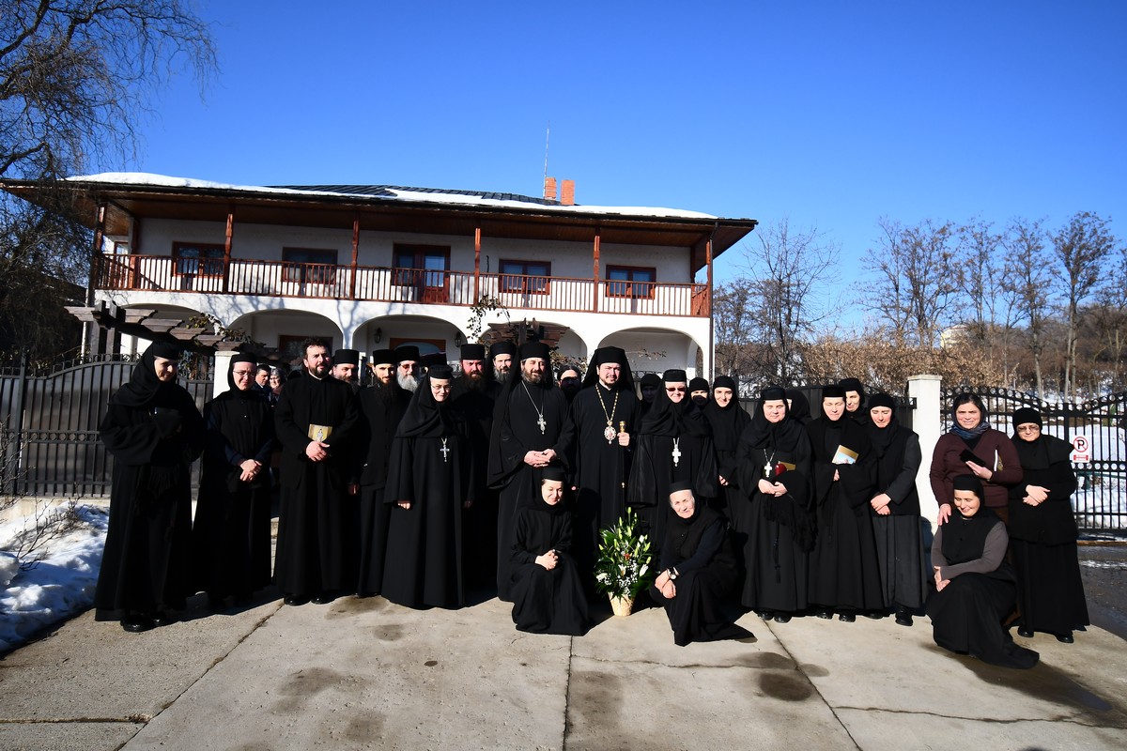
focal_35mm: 21
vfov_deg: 59.5
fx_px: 657
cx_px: 564
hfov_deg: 81.2
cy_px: 376
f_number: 5
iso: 320
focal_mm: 14
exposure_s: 1/2000
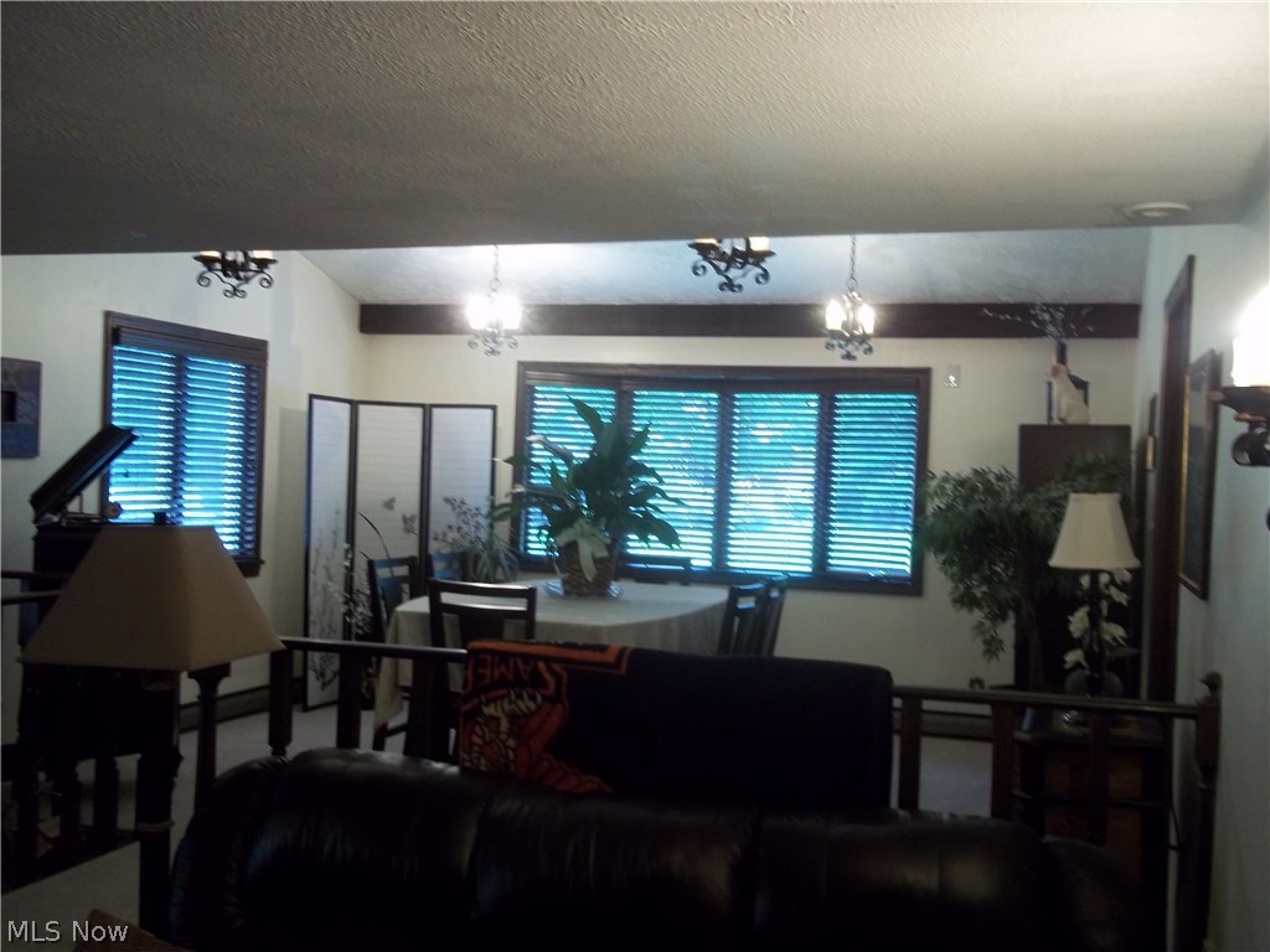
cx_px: 635
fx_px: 1321
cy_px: 476
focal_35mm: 36
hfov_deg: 51.4
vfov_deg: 39.7
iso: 160
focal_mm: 6.5
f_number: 3.1
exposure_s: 1/10
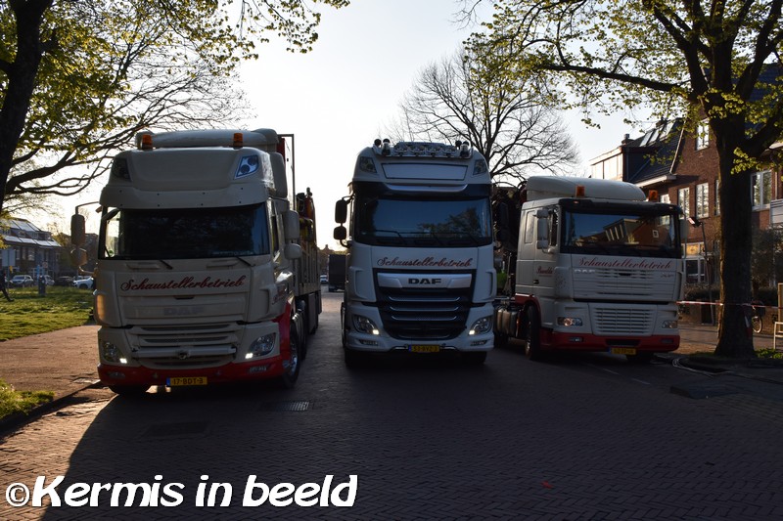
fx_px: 783
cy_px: 260
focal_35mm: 36
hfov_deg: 53.1
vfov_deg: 36.9
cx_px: 392
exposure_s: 1/500
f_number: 8
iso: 450
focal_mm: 24
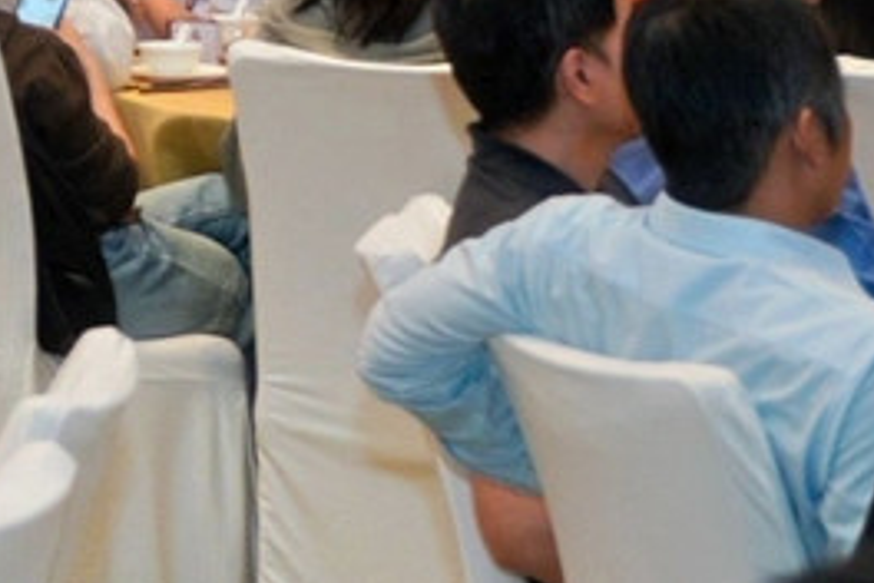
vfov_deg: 6.1
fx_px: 5146
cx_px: -1477
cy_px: -995
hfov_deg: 8.5
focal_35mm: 212
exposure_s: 1/60
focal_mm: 35
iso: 320
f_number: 4
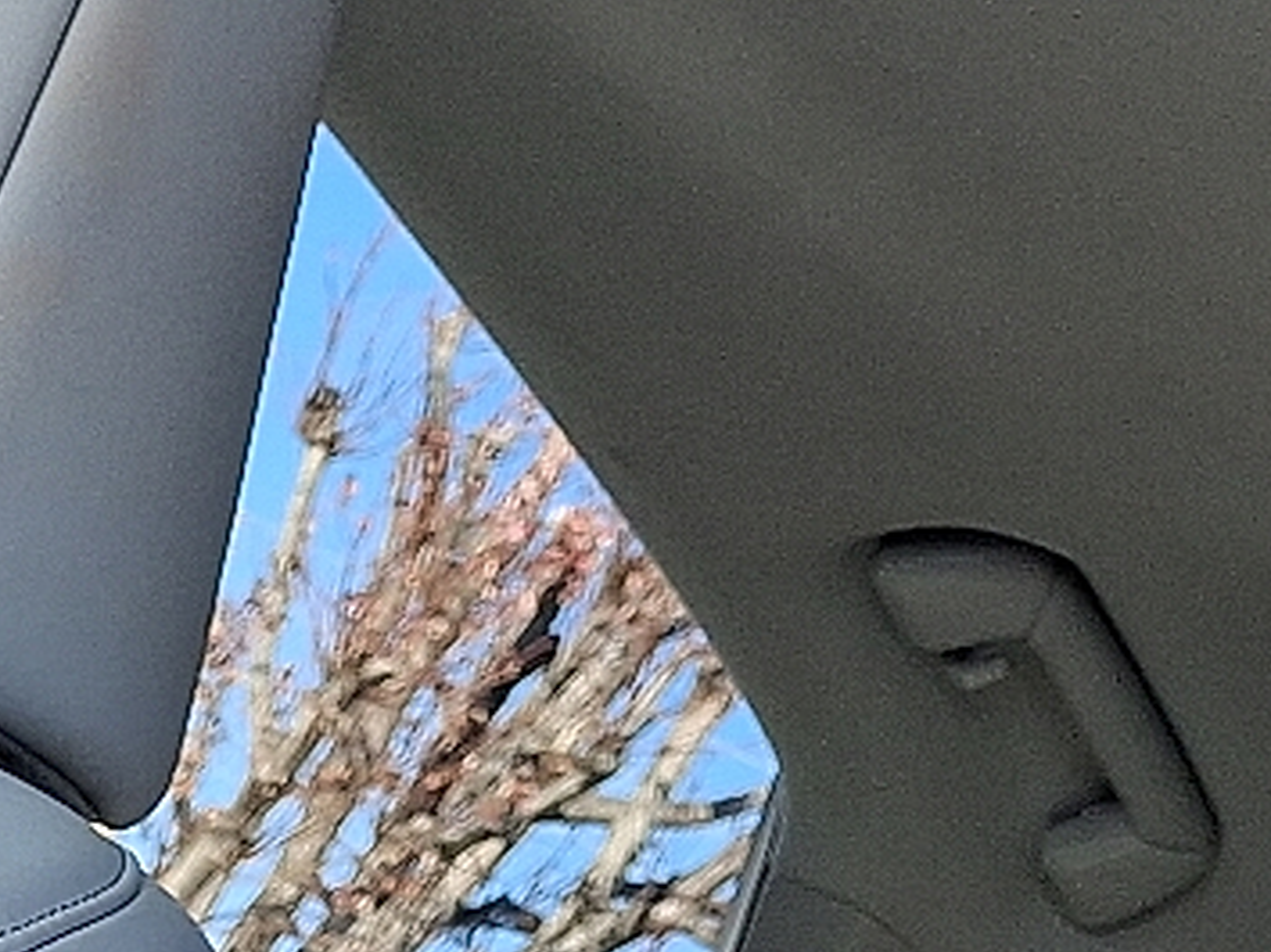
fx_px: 4146
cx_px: 1831
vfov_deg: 11.7
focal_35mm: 113
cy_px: -959
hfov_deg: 16.1
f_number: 1.8
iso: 30
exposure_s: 1/208
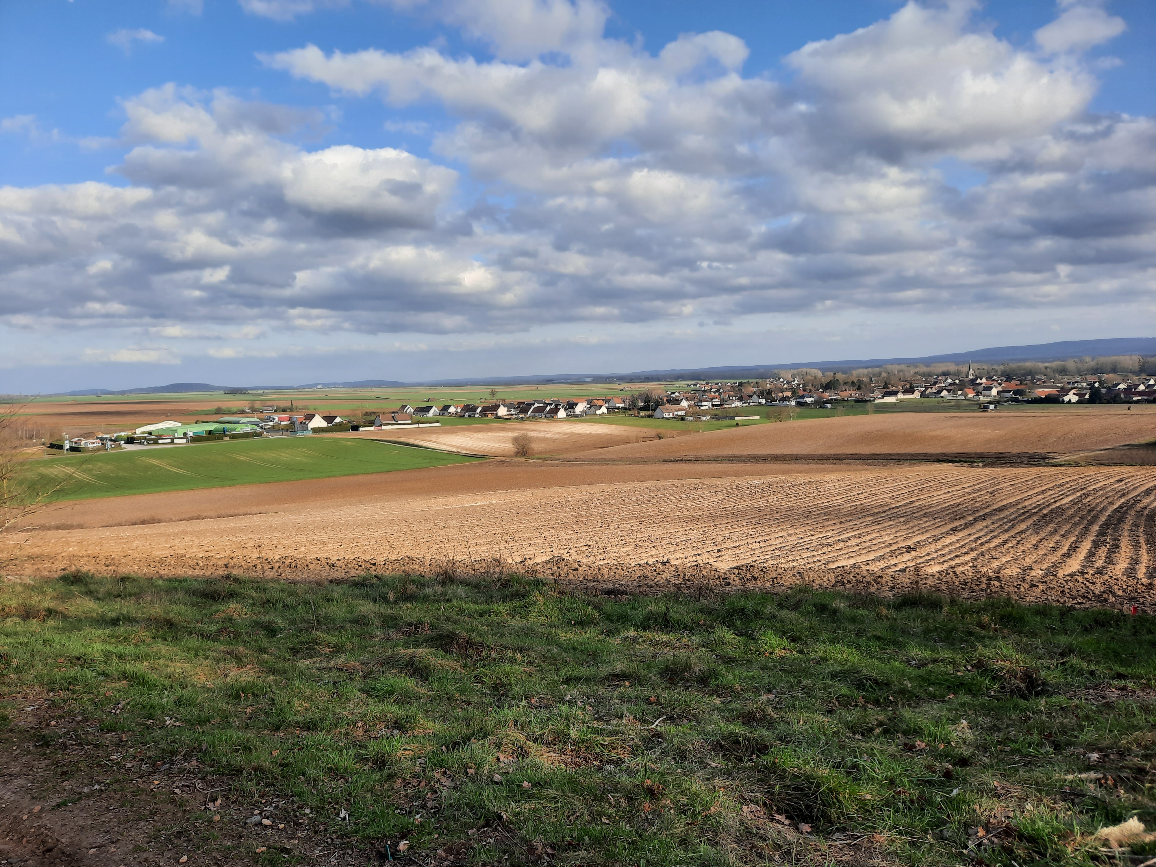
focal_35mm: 25
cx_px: 578
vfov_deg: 54.9
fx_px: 835
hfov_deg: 69.4
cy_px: 434
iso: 32
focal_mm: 4.6
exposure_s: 1/675
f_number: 2
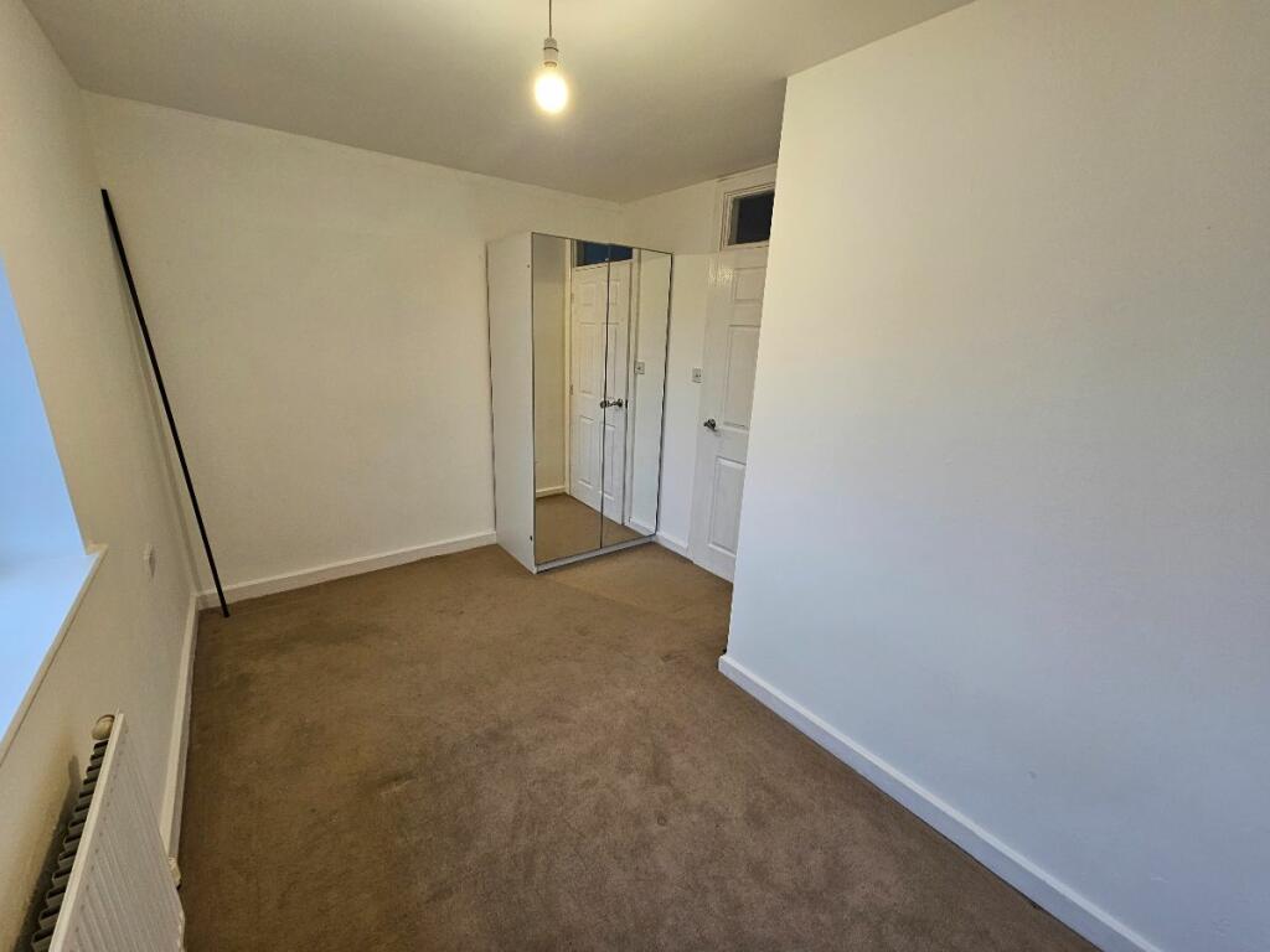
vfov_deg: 89.9
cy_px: 476
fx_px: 477
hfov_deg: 106.2
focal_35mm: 13
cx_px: 635
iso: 200
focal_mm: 2.2
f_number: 2.2
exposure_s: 1/50
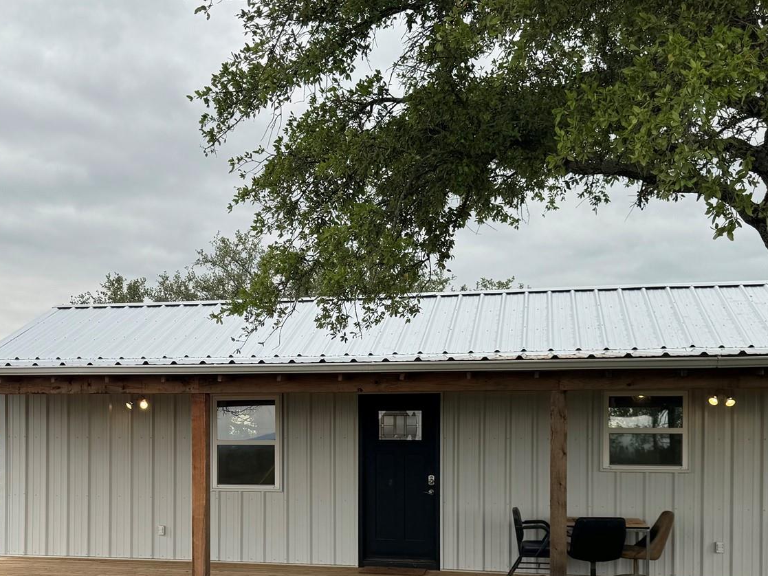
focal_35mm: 44
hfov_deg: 42.5
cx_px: 276
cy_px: 439
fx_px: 976
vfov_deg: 32.2
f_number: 1.78
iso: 80
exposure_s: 1/980
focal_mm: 6.86
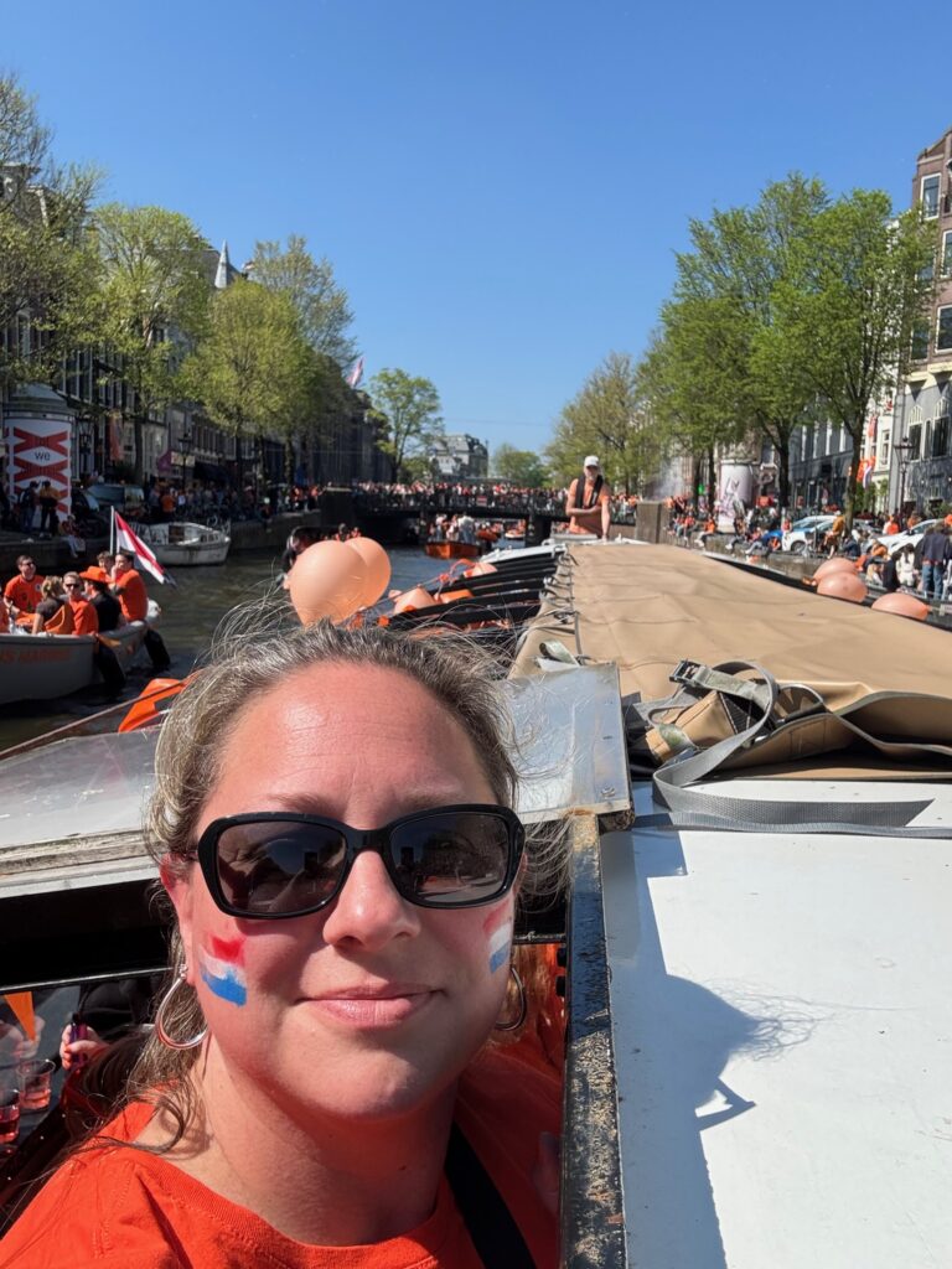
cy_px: 634
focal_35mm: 30
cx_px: 476
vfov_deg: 60.0
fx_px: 1100
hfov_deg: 46.8
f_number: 1.9
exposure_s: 1/1101
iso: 25
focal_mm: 2.69
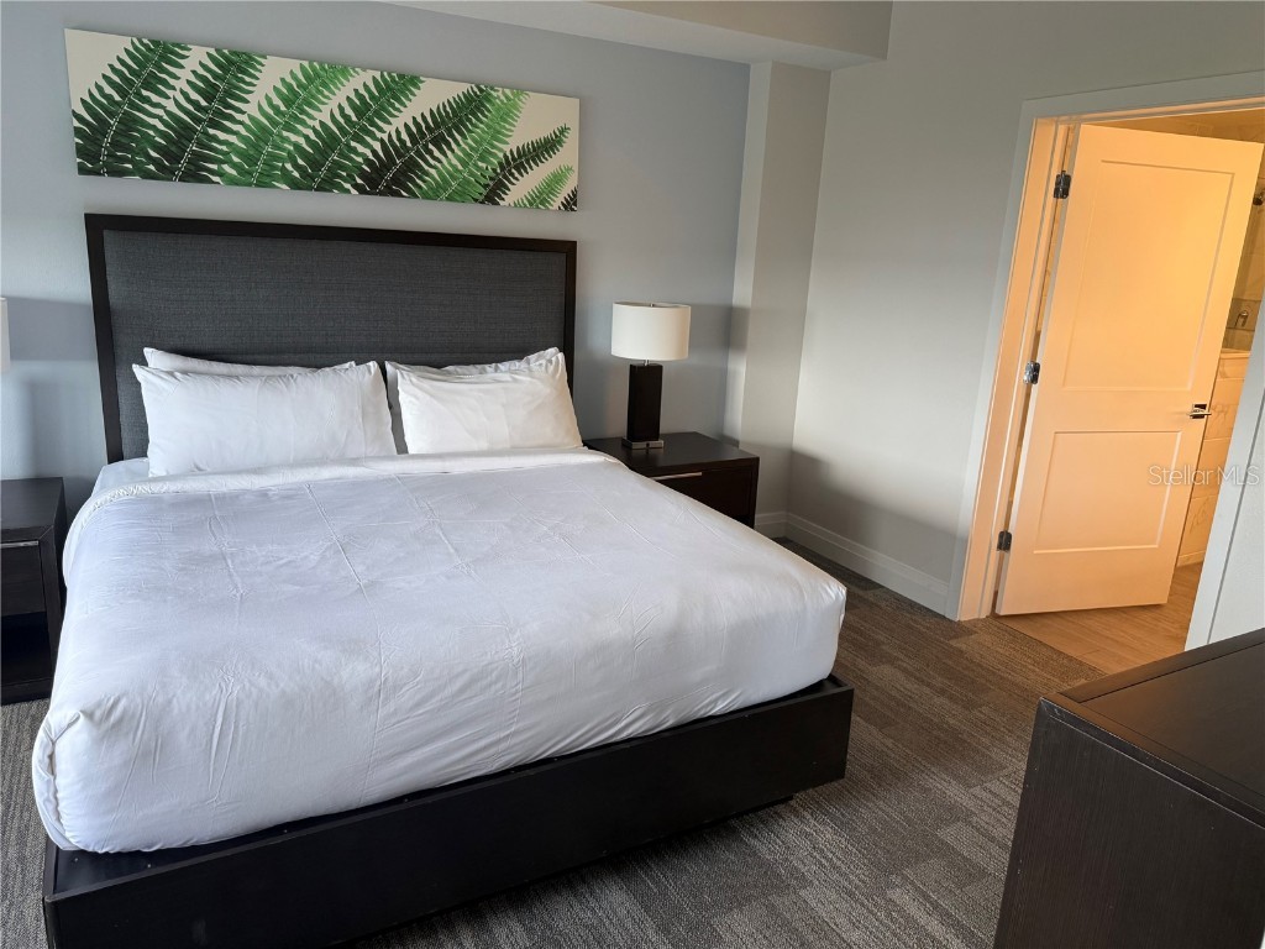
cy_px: 474
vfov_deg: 56.8
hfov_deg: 71.6
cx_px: 632
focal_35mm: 24
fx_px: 877
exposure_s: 1/120
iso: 160
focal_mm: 6.76
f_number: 1.78
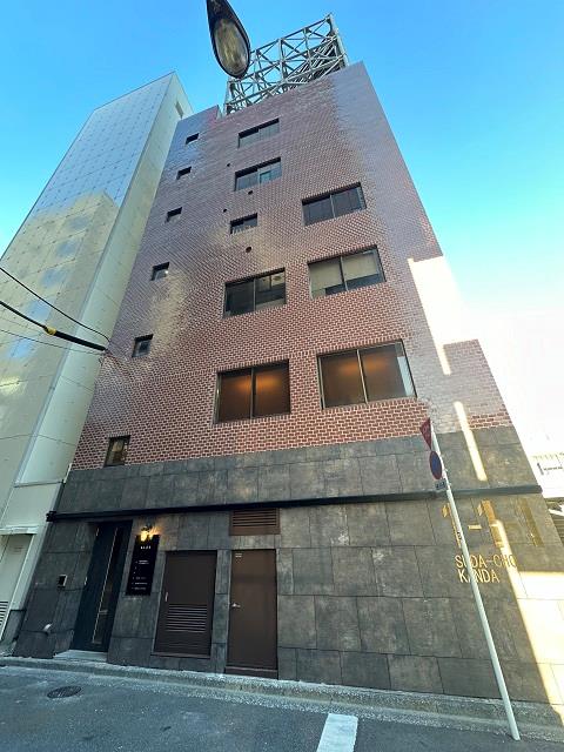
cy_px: 376
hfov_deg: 85.7
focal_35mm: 14
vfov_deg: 102.1
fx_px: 304
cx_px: 282
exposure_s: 1/99
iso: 80
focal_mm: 2.22
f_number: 2.2
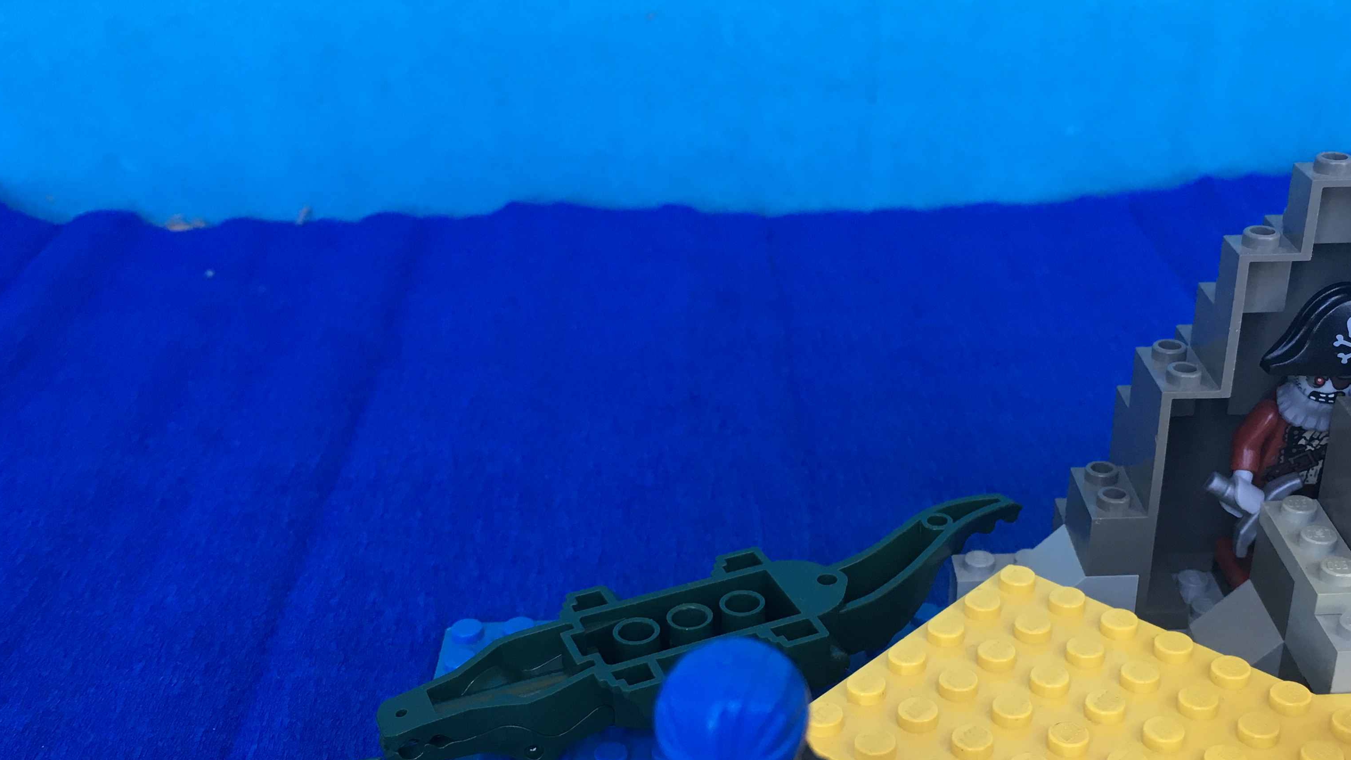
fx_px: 1505
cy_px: 530
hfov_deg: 47.9
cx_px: 851
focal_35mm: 42
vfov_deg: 28.1
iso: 40
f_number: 2.2
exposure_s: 1/33
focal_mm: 4.15
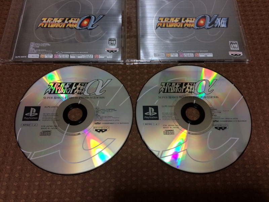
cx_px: 134
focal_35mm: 29
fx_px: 225
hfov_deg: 61.7
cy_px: 101
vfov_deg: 48.2
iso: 200
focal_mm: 4.15
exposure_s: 1/30
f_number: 2.2
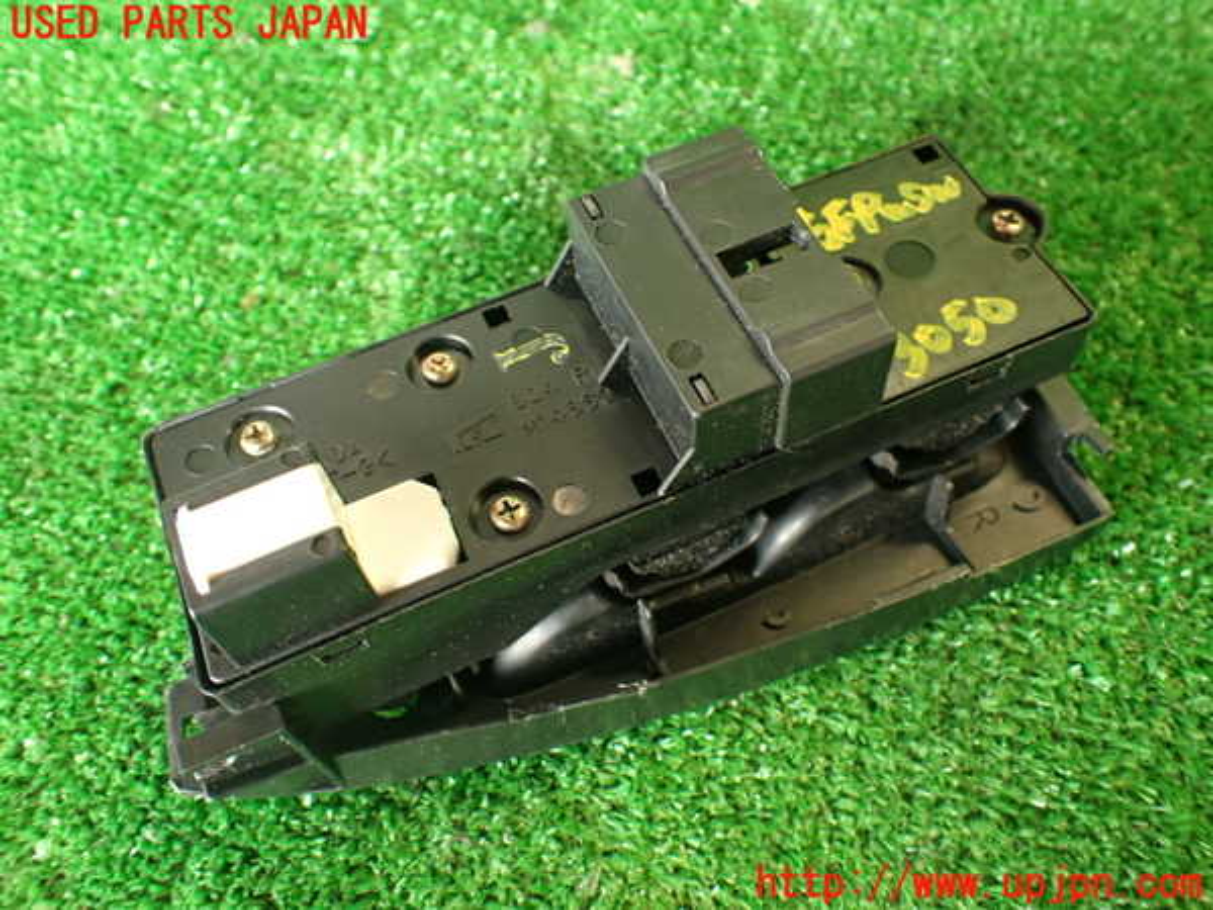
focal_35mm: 30
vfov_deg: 46.8
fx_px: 1051
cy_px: 455
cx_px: 606
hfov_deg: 60.0
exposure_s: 1/30
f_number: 2.3
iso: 250
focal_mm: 5.4
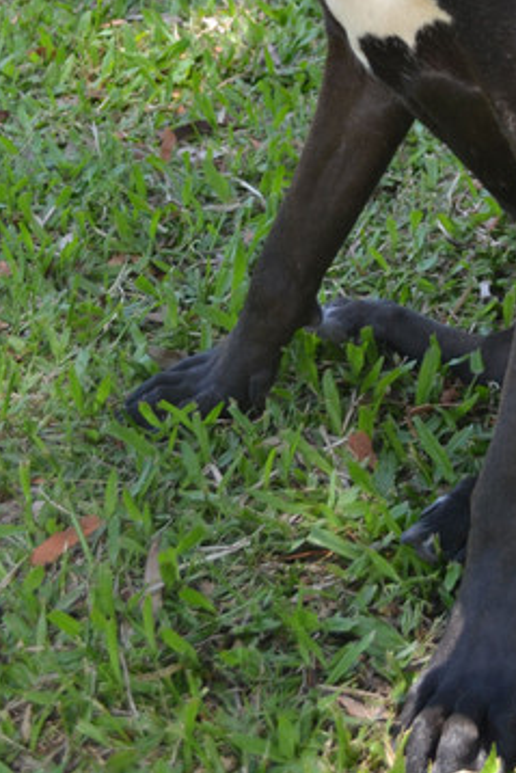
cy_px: -104
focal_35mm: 83
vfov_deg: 22.9
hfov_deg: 15.8
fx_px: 1783
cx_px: 620
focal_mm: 22
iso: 125
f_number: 4
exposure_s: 1/125
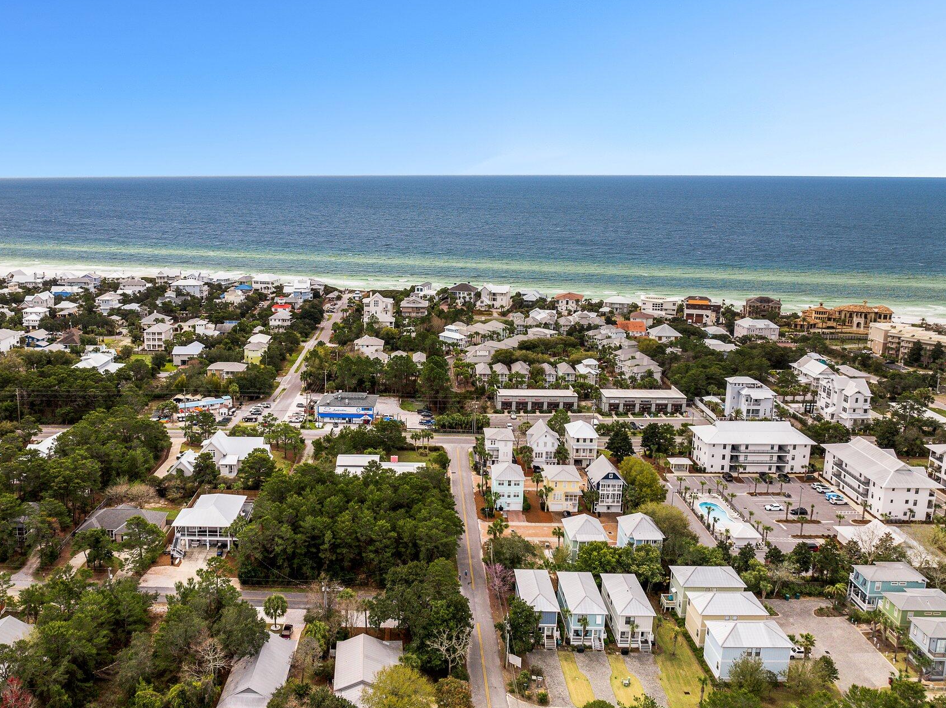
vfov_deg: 48.2
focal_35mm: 29
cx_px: 407
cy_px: 333
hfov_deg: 61.4
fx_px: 792
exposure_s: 1/500
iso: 100
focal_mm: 12.29
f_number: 3.5
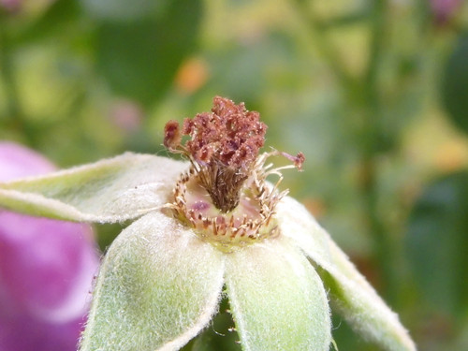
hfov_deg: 23.3
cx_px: 234
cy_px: 176
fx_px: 1136
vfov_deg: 17.6
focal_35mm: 84
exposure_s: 1/60
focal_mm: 4.9
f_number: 10
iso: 80
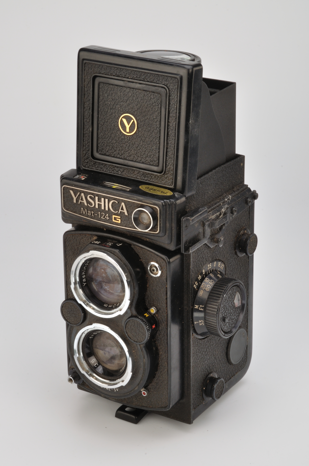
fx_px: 1523
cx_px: 155
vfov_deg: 17.4
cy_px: 233
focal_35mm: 118
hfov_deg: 11.6
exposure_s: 1/200
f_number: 29
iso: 200
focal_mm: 78
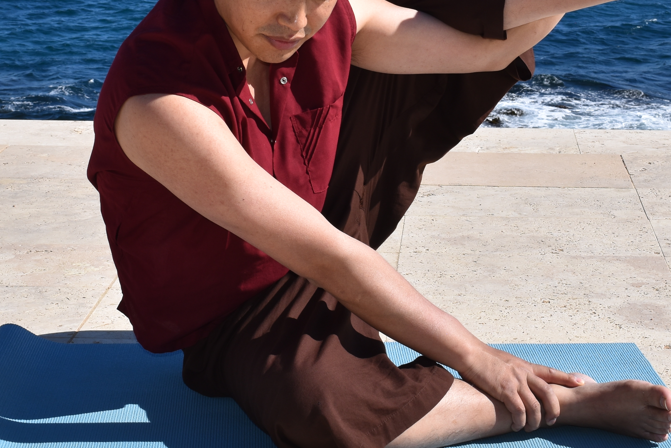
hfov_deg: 20.4
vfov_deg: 13.6
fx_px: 1864
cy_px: 51
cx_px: 332
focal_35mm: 100
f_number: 14
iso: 100
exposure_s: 1/200
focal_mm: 30
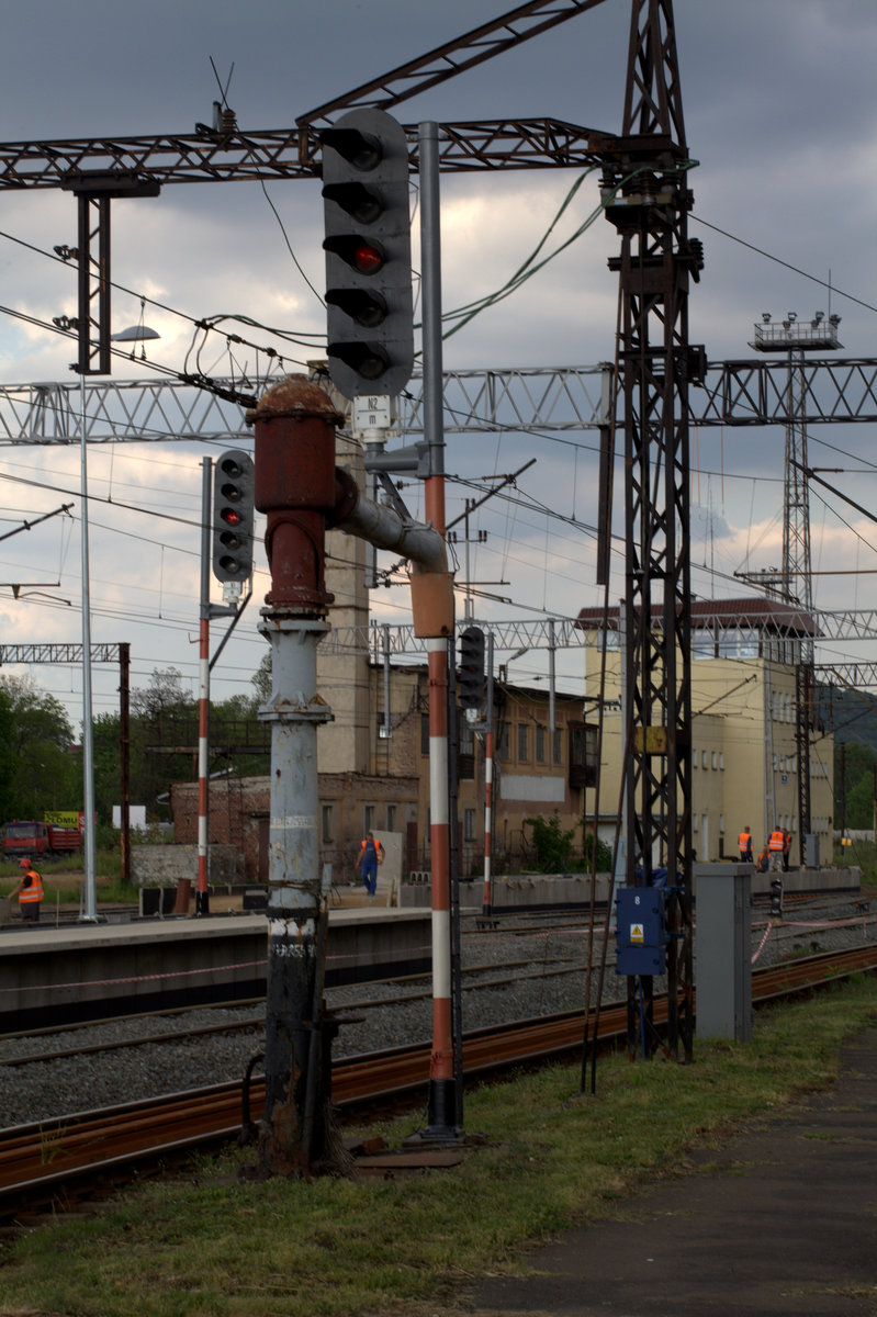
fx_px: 3547
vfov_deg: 21.0
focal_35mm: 97
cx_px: 438
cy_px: 658
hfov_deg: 14.1
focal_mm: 100
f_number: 18
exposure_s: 1/60
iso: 320
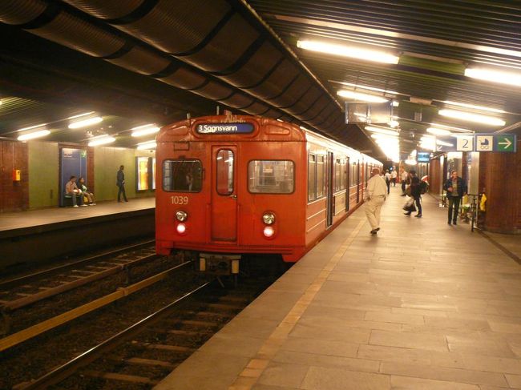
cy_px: 195
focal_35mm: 36
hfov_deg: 51.4
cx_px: 260
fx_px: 542
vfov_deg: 39.6
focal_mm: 4.9
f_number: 2.9
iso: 200
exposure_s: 1/8
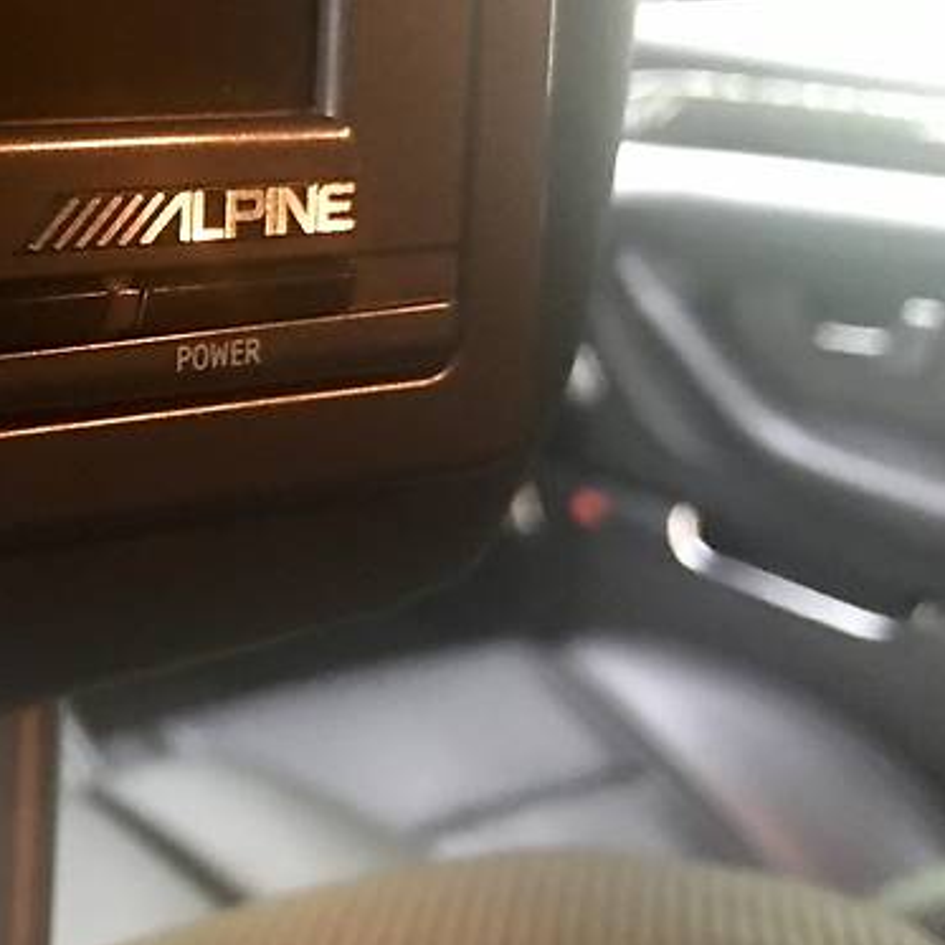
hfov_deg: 28.7
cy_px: 350
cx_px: -48
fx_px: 1699
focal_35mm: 55
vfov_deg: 30.9
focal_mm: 4.2
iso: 160
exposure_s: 1/4
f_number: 2.2
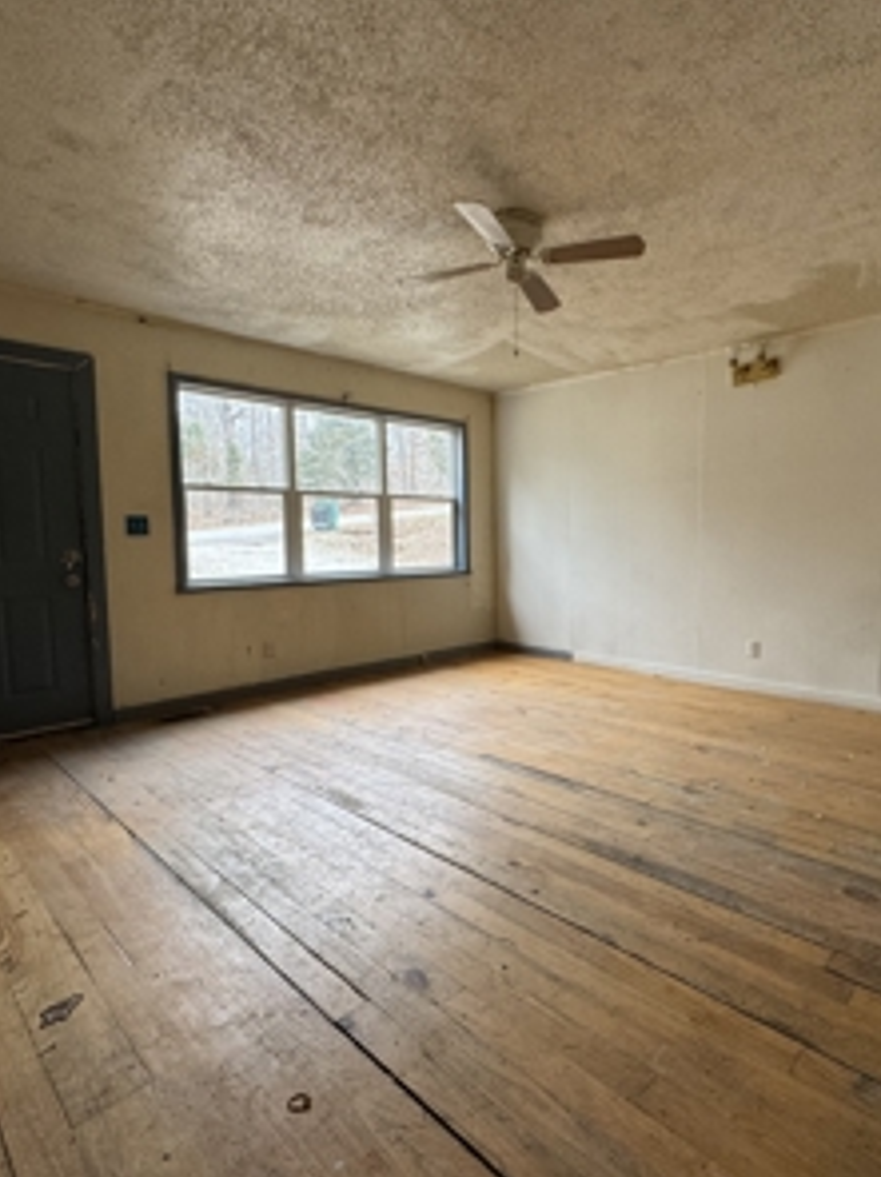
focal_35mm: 19
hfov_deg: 67.9
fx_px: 645
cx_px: 530
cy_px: 587
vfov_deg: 84.7
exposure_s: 1/99
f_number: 2.2
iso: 160
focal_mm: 2.22
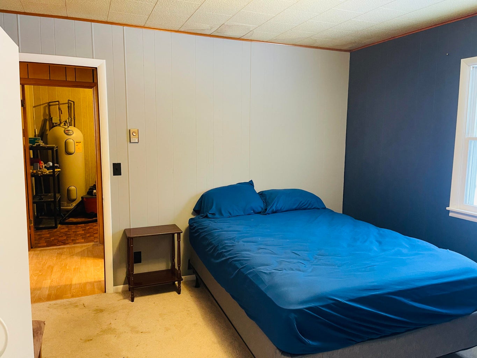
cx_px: 238
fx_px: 345
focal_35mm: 25
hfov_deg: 69.4
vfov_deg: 54.9
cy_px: 179
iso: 400
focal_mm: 5.1
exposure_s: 1/40
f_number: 1.6
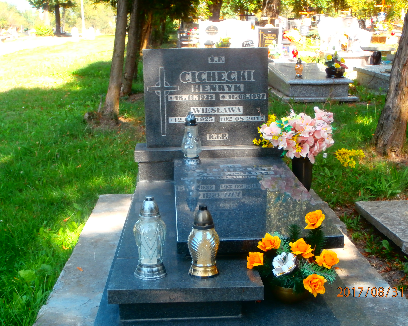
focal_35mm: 49
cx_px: 212
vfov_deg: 30.8
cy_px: 163
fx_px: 592
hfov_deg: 38.0
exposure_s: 1/80
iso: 100
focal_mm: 8.29
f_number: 4.2
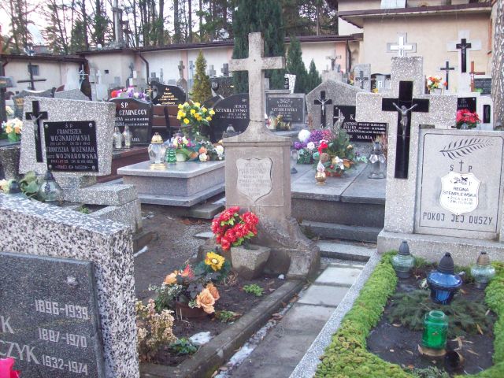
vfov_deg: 39.7
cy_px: 189
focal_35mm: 36
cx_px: 252
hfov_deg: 51.4
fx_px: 524
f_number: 2.7
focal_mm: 6
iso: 200
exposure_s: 1/93.9
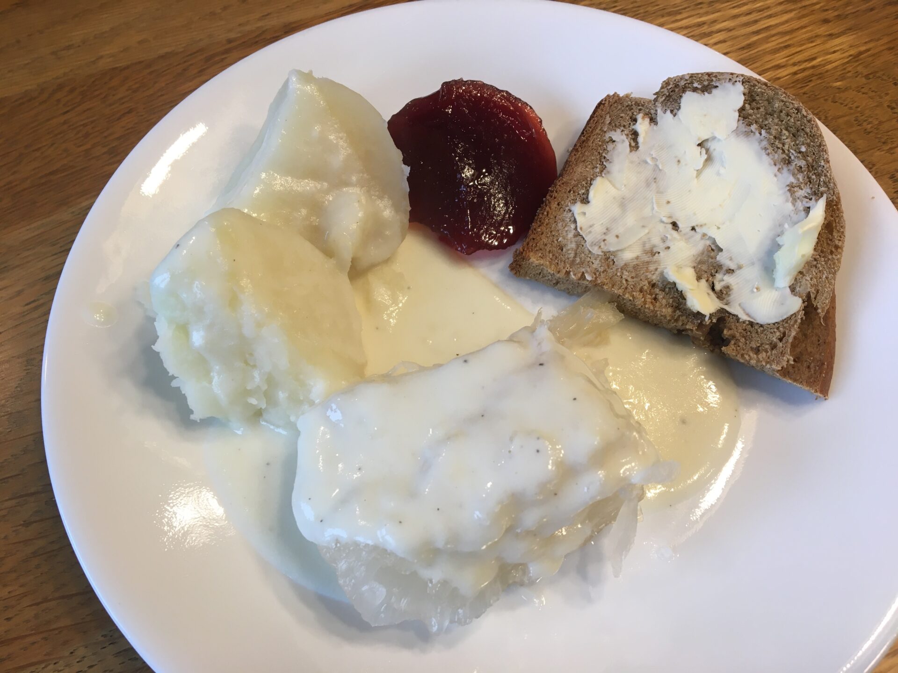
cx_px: 449
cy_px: 336
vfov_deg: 48.2
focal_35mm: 29
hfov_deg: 61.7
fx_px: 752
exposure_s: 1/40
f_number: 2.2
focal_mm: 4.15
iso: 25
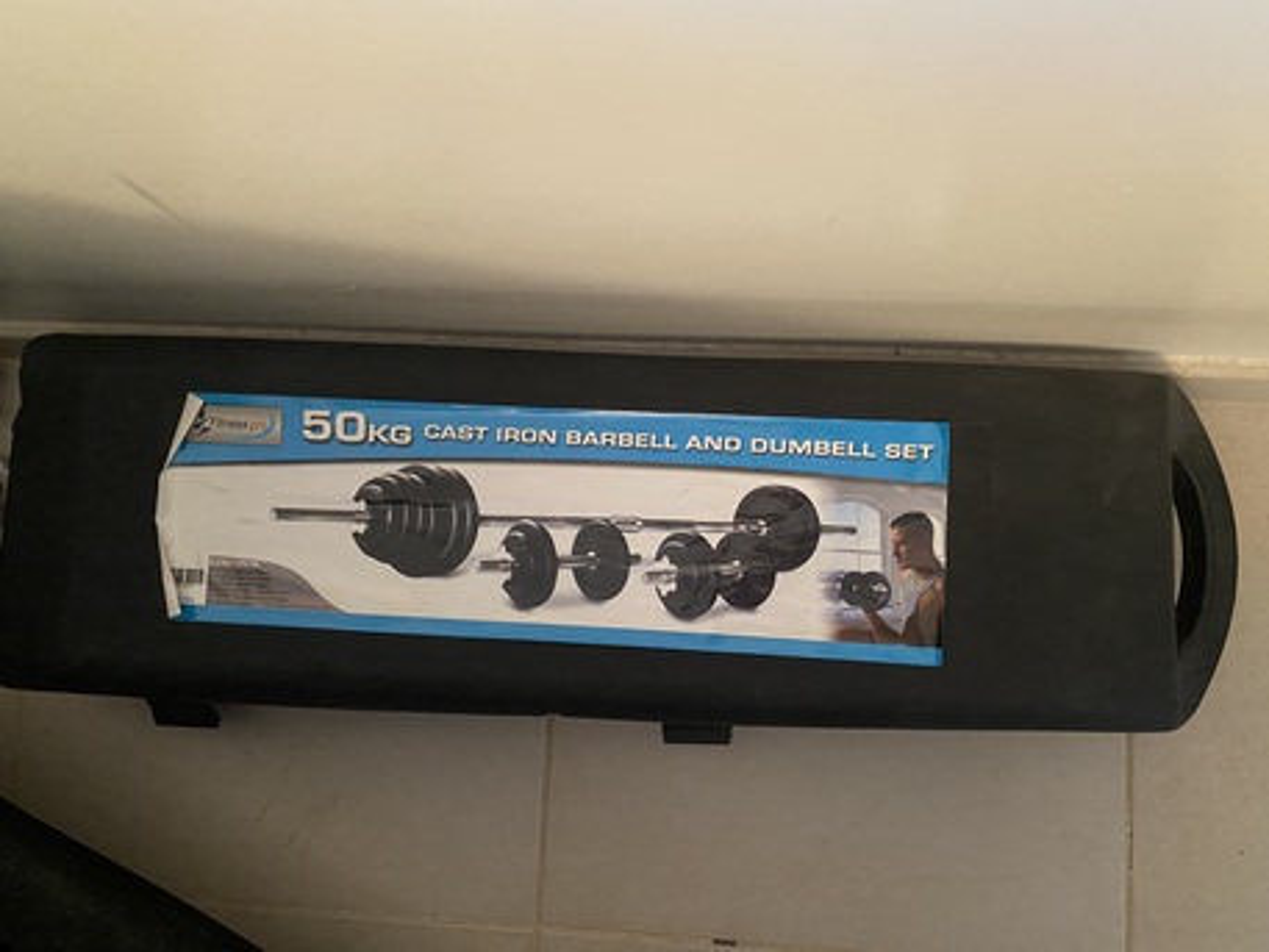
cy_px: 476
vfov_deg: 53.1
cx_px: 634
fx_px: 953
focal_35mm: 26
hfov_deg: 67.3
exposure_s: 1/40
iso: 400
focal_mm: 4.25
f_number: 1.8
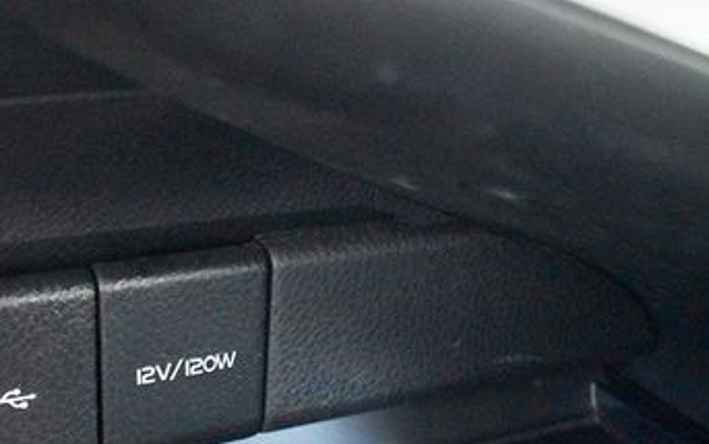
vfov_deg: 22.3
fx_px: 1102
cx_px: 215
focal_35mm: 57
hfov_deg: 35.2
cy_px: 393
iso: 9000
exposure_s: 1/125
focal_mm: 20
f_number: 3.5
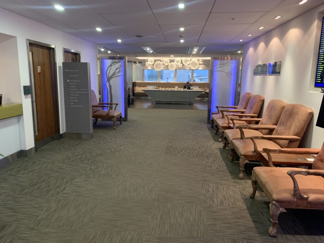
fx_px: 243
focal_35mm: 26
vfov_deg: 53.1
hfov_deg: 67.3
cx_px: 162
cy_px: 122
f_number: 1.8
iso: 320
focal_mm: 4.25
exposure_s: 1/33
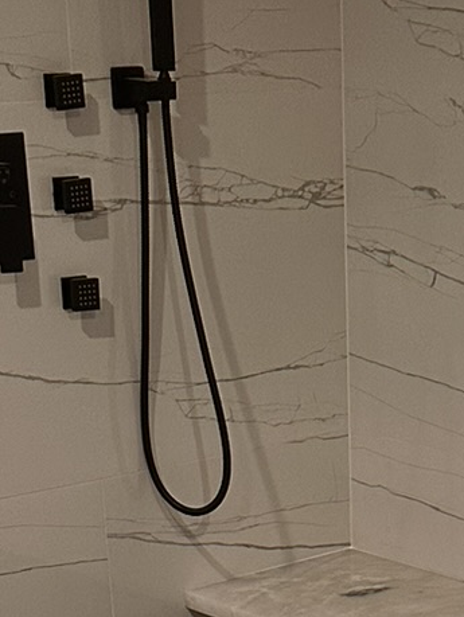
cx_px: 516
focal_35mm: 107
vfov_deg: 16.8
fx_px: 1910
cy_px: 899
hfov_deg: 13.6
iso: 200
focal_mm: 6.86
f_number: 1.78
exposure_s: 1/120
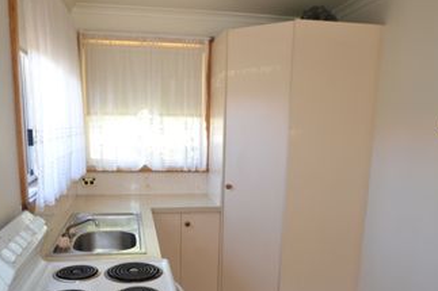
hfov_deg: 57.6
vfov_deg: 39.5
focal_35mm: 33
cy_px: 206
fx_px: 398
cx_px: 210
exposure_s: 1/60
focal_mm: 15
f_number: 4
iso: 400
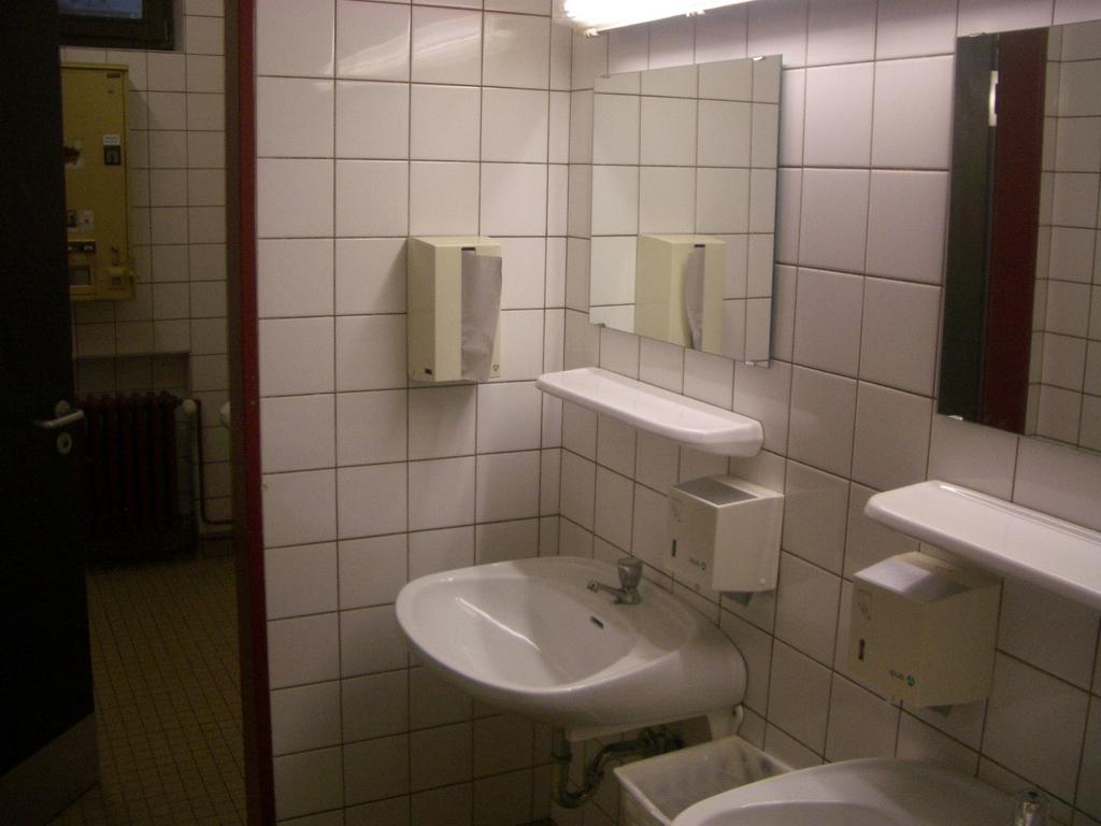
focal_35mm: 35
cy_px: 413
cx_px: 550
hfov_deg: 52.6
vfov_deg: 40.7
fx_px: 1113
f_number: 2.6
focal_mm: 5.8
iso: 100
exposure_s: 1/80
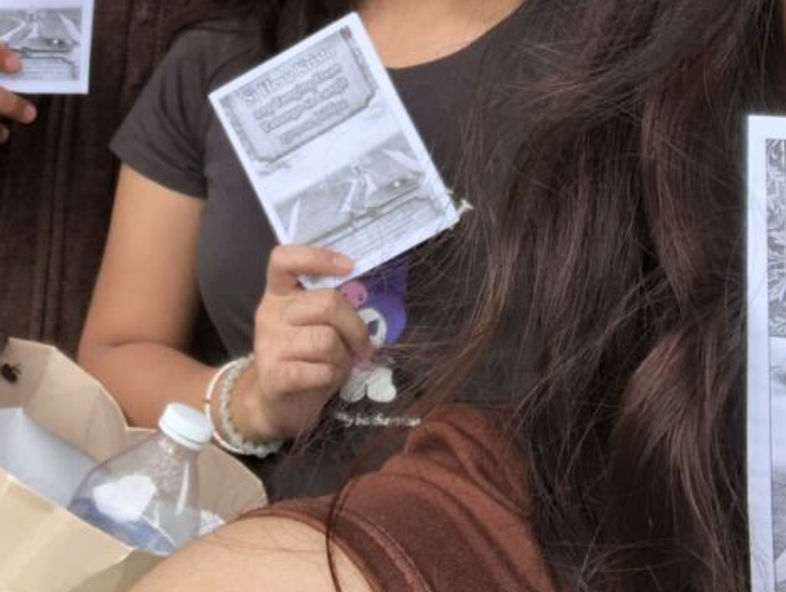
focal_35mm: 82
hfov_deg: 23.7
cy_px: -64
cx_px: 242
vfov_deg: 17.4
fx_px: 1864
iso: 25
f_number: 2.2
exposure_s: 1/120
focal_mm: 2.87
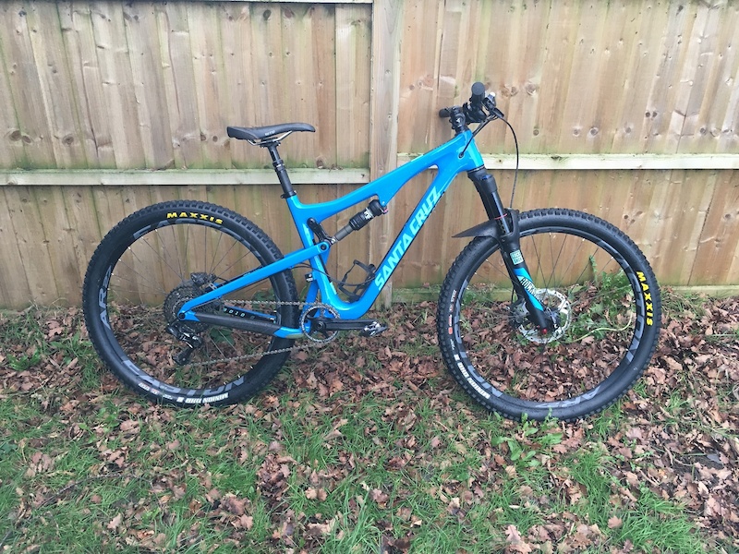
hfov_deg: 61.7
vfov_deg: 48.2
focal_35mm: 29
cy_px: 277
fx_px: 619
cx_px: 370
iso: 50
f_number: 2.2
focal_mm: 4.15
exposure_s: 1/33
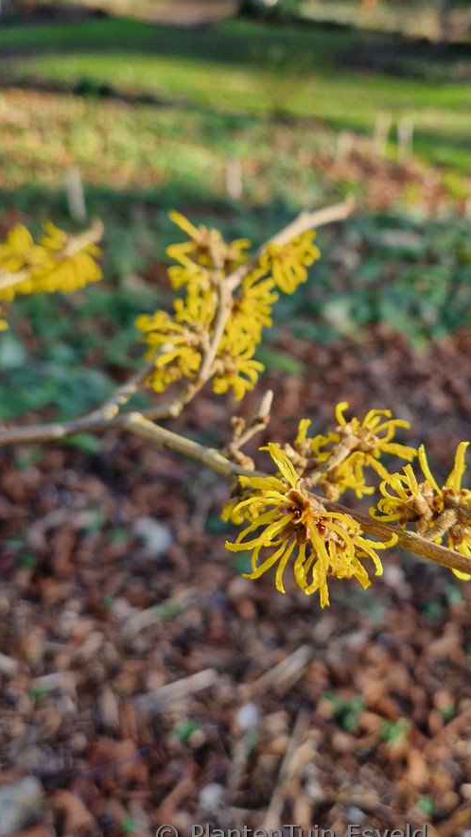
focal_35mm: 29
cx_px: 293
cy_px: 416
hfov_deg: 39.9
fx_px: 644
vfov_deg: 66.1
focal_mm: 5.4
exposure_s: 1/241
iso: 50
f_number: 1.8
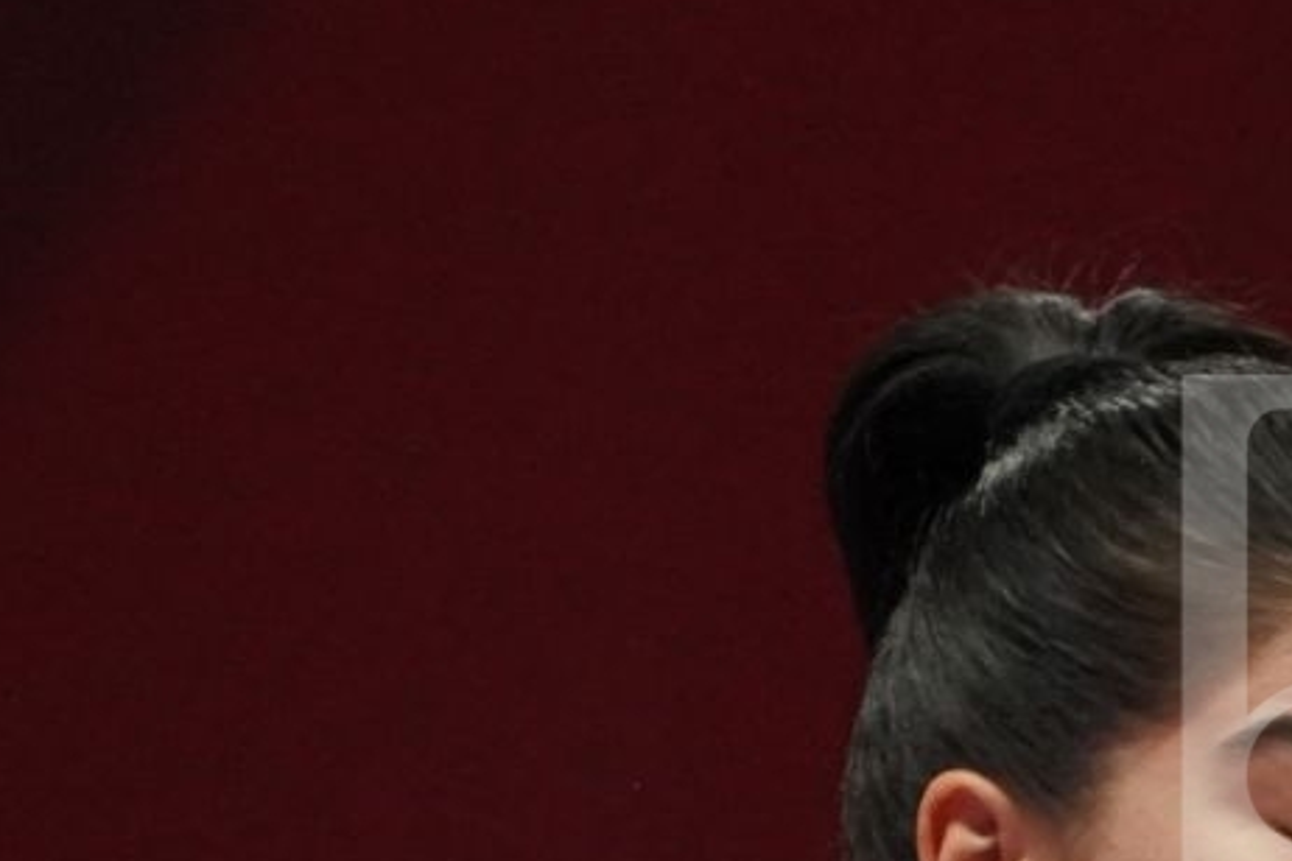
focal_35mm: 1509
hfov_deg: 1.4
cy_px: 1619
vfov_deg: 0.9
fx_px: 54152
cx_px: 1443
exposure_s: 1/1000
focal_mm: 258
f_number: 4
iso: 3200
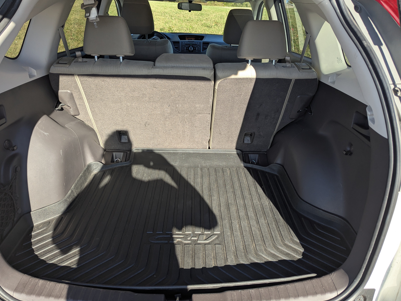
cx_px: 193
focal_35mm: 25
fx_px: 290
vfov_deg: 54.9
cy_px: 151
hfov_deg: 69.4
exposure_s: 1/406
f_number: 1.85
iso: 39
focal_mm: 6.81
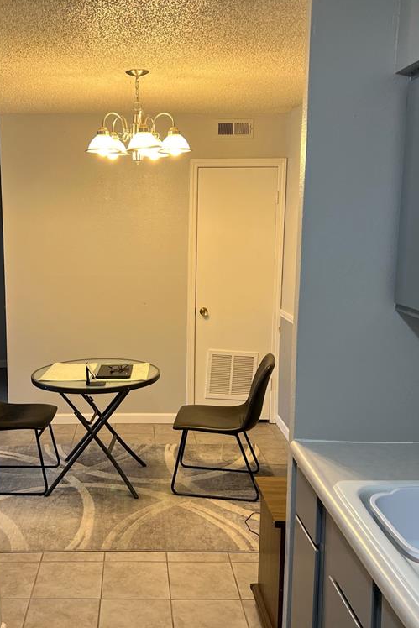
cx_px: 138
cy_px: 312
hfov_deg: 35.6
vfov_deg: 51.9
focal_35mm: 37
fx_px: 646
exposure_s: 1/60
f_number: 1.5
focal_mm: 5.7
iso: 80
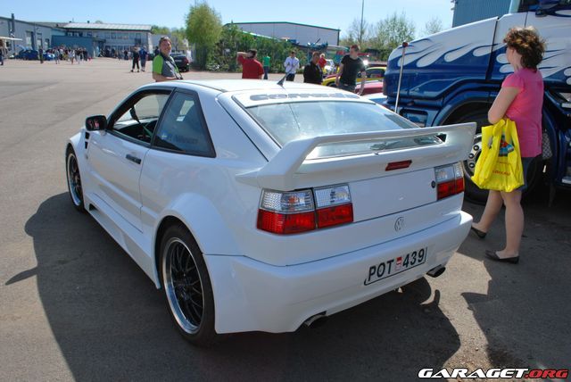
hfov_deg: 67.3
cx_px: 286
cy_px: 191
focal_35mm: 27
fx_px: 429
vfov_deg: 48.0
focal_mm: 18
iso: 100
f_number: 8
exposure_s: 1/250
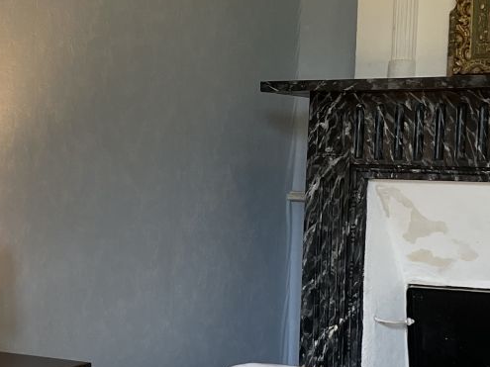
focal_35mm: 84
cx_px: 190
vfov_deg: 17.5
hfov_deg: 23.2
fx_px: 1189
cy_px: 237
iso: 100
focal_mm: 4.2
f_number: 1.6
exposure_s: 1/100
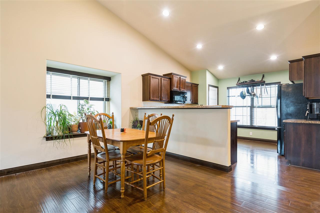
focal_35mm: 18
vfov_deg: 67.4
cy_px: 106
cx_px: 160
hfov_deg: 90.0
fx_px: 160
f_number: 9
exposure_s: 1/4
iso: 800
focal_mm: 18
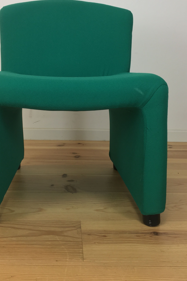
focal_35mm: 37
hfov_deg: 35.8
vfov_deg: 51.6
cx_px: 71
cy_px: 114
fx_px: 288
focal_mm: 4.15
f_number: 2.2
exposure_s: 1/33
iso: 40
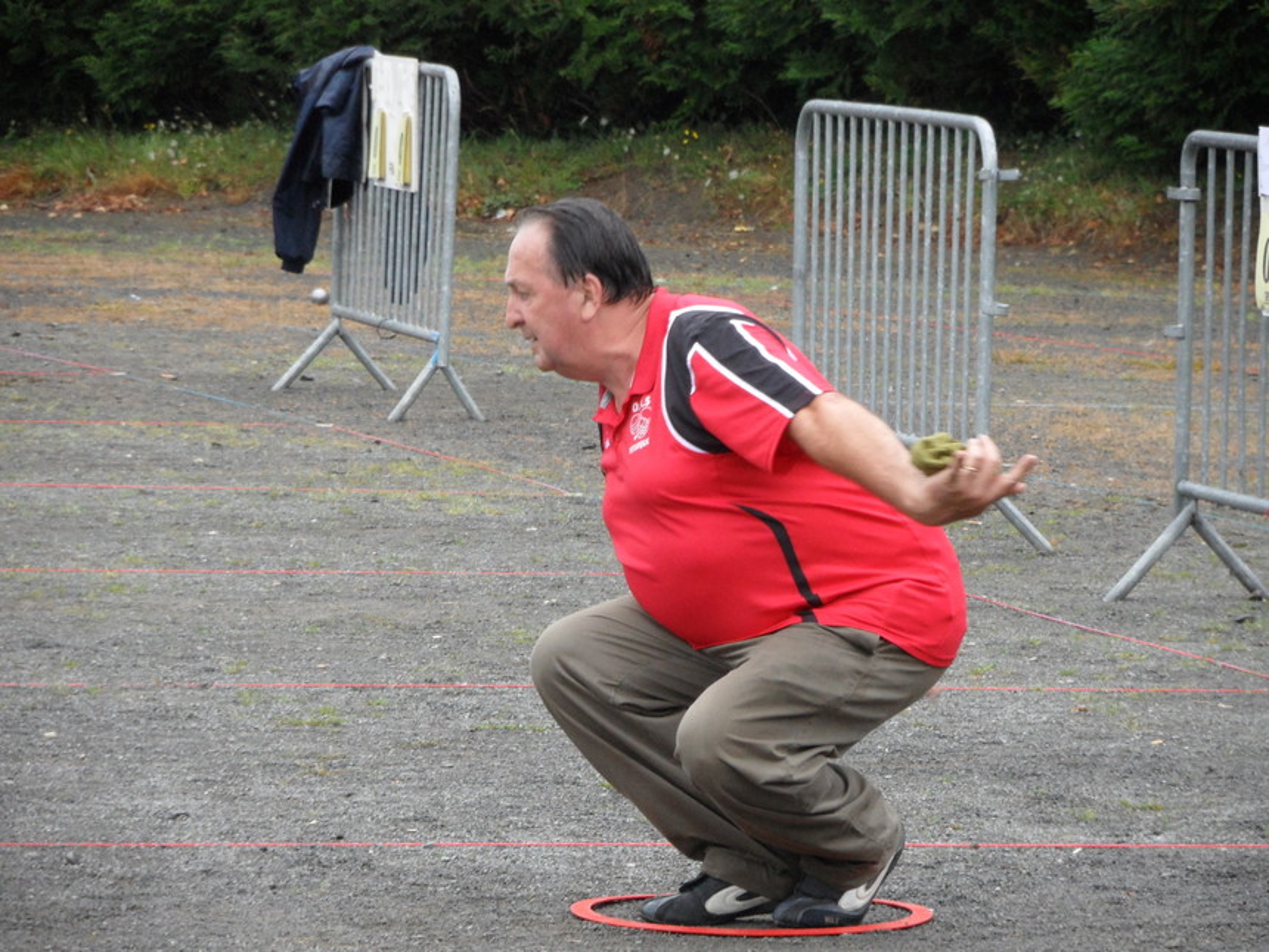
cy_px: 476
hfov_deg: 8.2
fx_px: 8798
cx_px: 634
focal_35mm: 240
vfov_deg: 6.2
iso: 320
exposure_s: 1/60
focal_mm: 39.5
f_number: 5
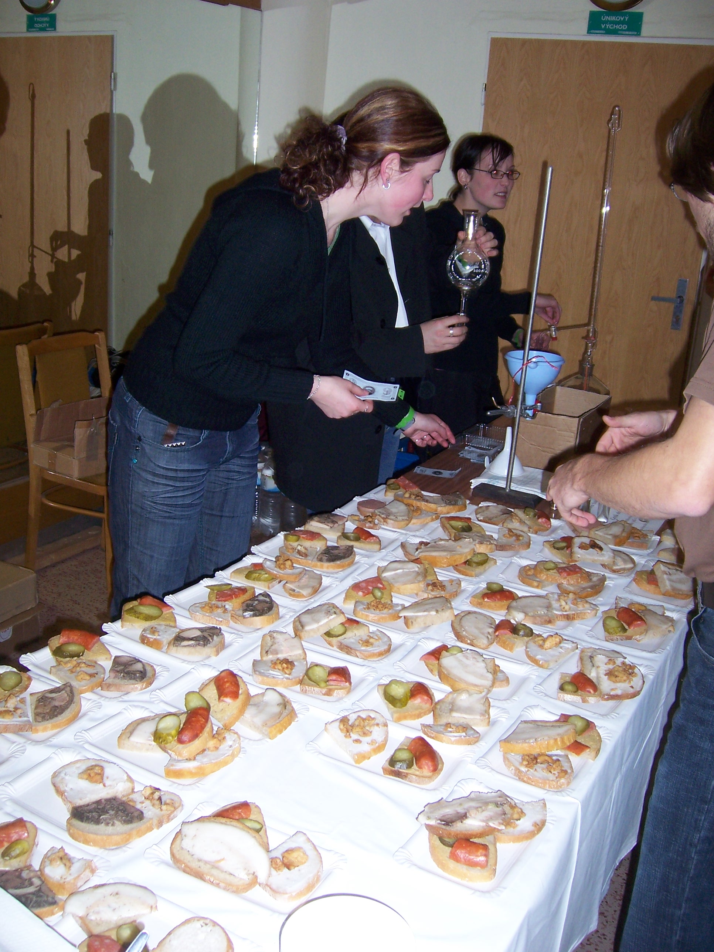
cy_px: 476
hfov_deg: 39.7
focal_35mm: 36
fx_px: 990
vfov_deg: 51.4
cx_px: 357
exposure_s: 1/60
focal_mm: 6.2
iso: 125
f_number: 2.8
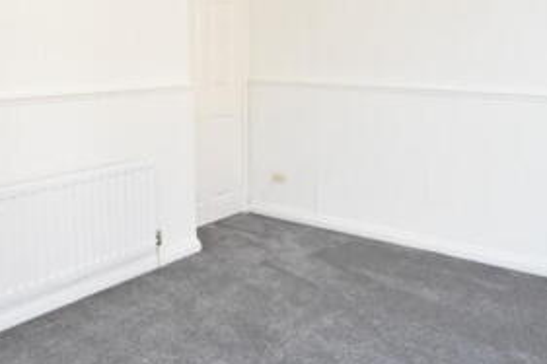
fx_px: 531
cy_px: 159
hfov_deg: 54.4
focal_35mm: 35
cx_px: 295
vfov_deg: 37.7
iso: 800
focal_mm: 10
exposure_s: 1/100
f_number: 5
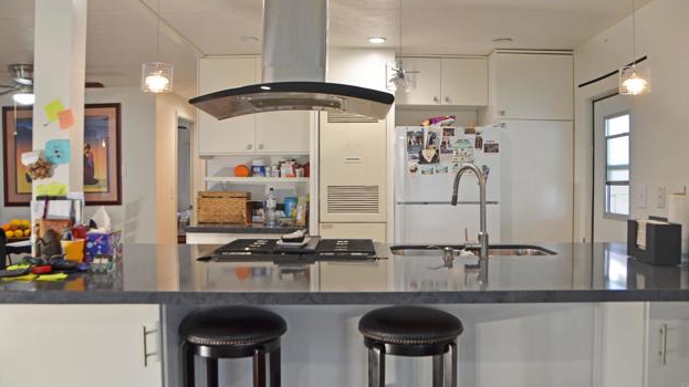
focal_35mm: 29
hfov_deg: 66.1
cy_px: 154
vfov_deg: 40.0
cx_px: 351
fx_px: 530
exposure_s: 1/60
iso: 400
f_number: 4
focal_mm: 18
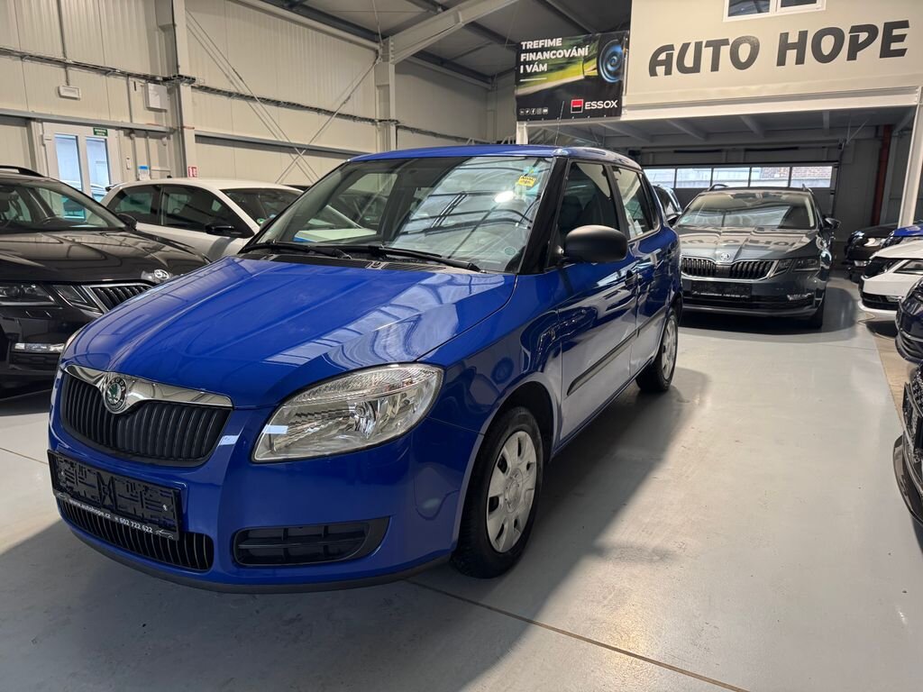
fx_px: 640
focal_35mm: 24
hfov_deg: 71.6
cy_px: 346
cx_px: 462
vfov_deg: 56.8
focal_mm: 6.76
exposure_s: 1/60
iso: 250
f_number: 1.78
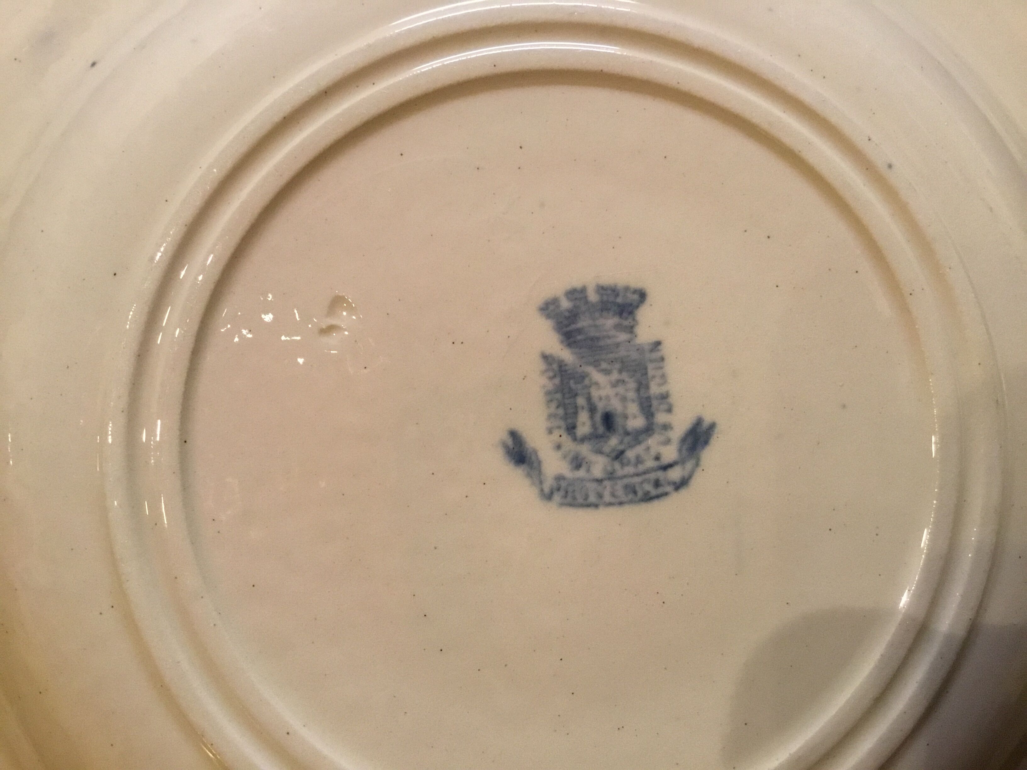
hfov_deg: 58.4
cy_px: 385
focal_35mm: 31
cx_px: 514
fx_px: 920
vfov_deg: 45.4
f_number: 2.4
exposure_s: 1/20
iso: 200
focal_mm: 3.3
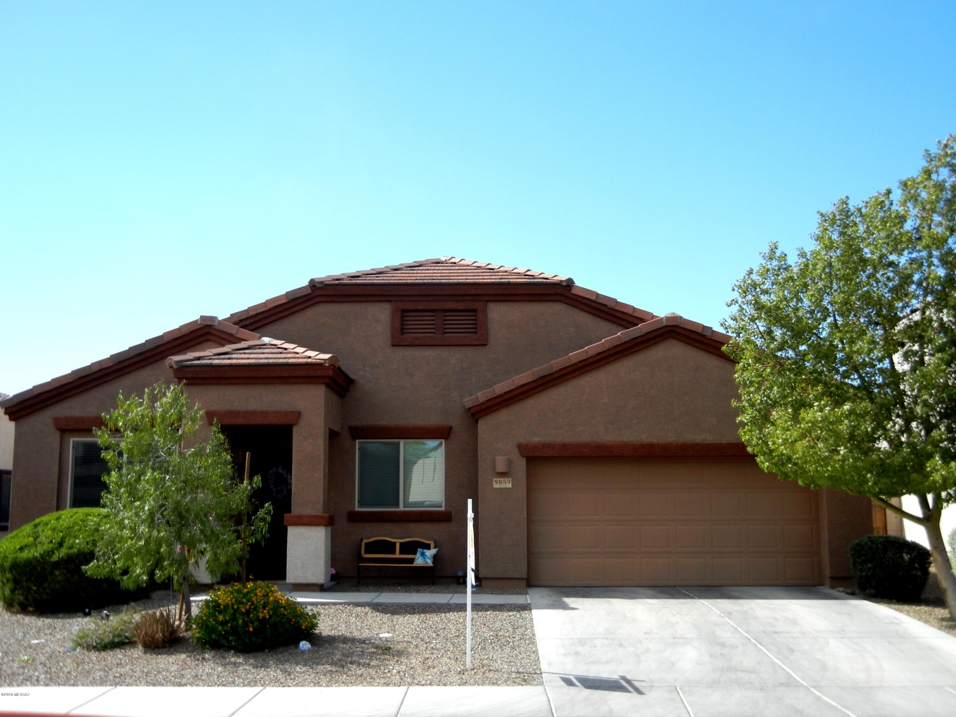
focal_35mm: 39
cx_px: 478
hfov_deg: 47.9
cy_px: 358
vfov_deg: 36.8
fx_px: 1077
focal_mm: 7.1
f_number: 7.4
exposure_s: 1/264
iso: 160
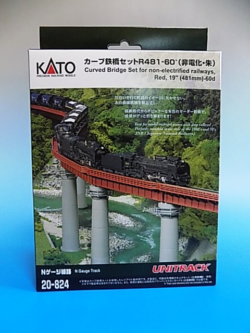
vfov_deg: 73.9
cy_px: 166
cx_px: 125
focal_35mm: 23
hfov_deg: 58.9
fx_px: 221
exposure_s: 1/25
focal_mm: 4
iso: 400
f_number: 3.1
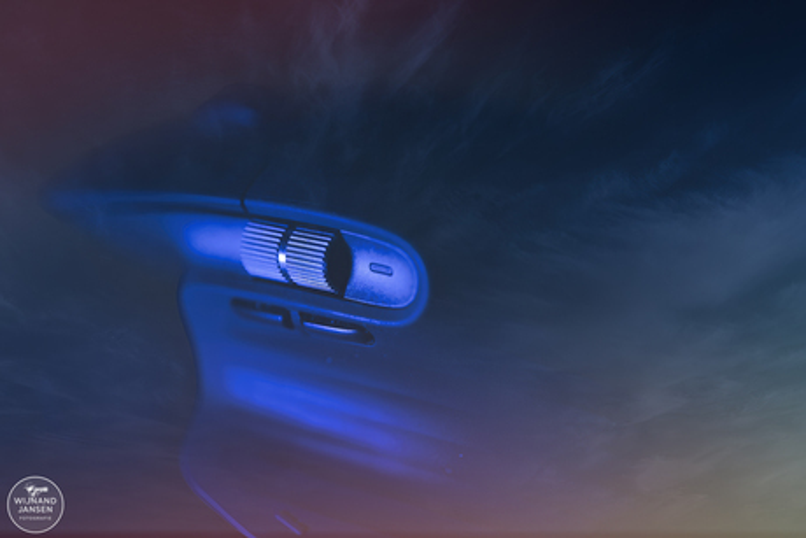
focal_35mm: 90
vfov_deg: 15.2
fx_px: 2016
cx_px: 403
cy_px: 269
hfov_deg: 22.6
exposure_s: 1/50
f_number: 2.8
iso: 50
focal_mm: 90
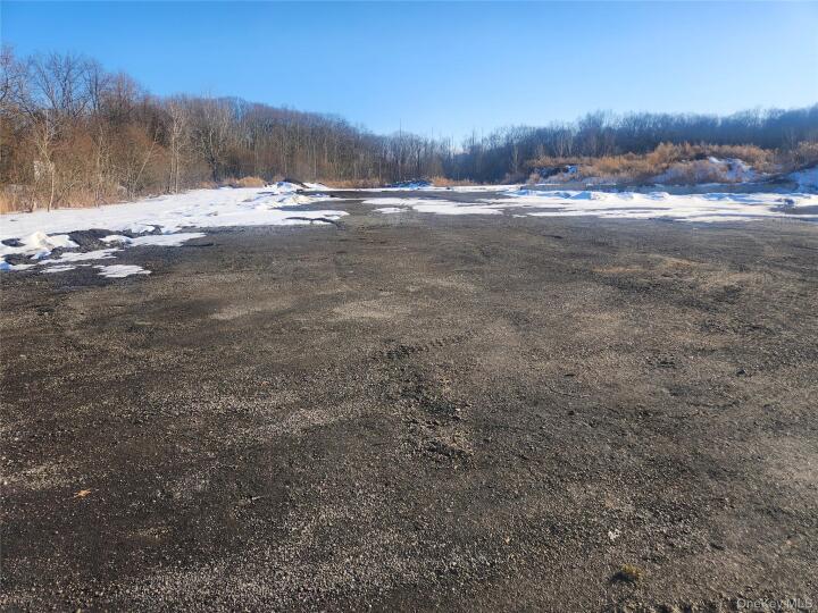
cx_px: 409
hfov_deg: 73.9
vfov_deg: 58.9
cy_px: 306
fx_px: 544
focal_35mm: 23
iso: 20
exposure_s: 1/1033
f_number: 1.8
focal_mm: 5.4
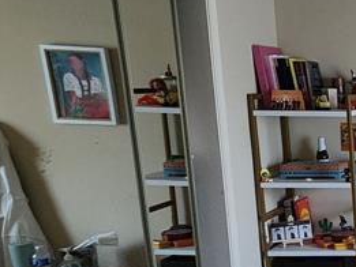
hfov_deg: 24.8
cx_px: 578
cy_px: 200
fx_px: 525
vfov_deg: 28.2
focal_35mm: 51
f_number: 2.2
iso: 400
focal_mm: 2.2
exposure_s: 1/30
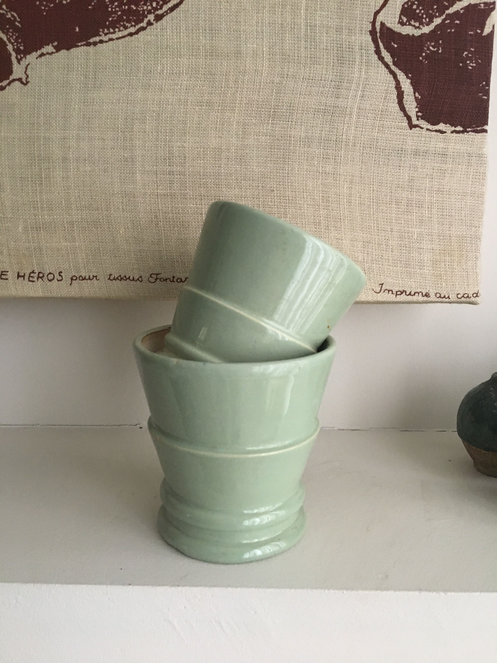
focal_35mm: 29
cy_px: 332
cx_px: 248
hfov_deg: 48.2
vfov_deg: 61.7
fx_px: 555
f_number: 2.2
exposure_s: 1/33
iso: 250
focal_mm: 4.15
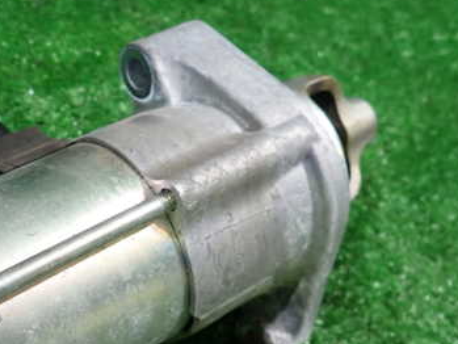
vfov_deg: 33.2
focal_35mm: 43
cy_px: 244
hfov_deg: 41.9
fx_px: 569
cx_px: 92
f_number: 2
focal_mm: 4.5
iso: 250
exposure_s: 1/30
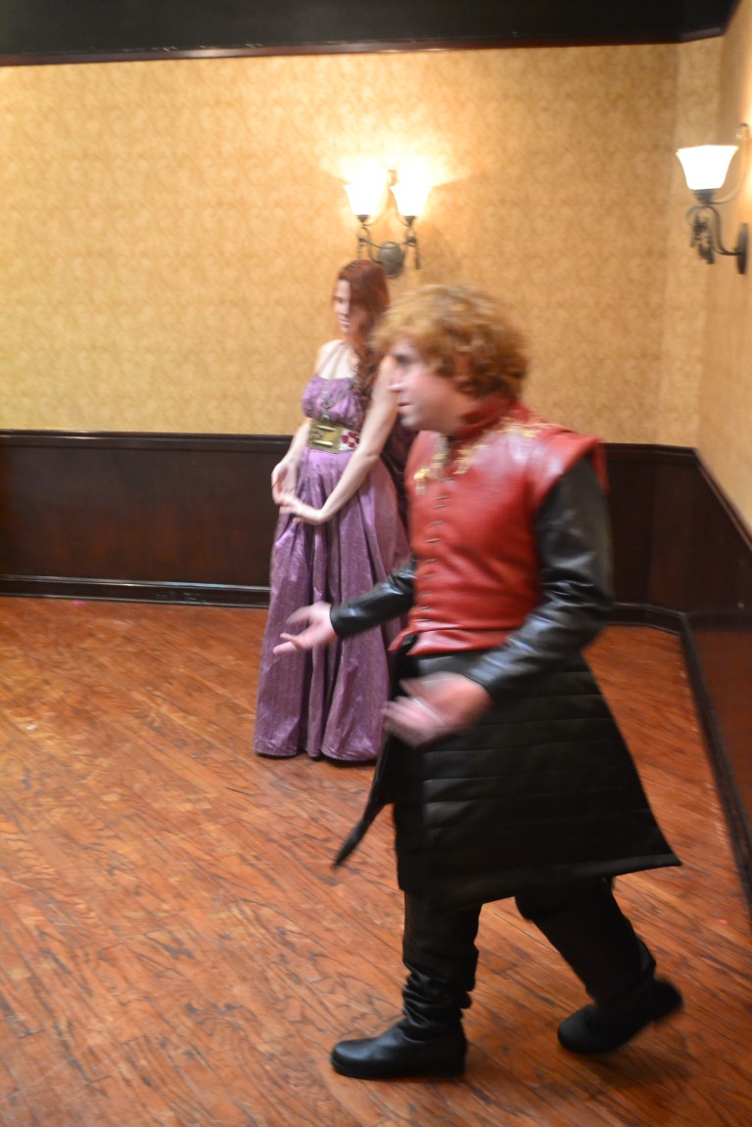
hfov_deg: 36.9
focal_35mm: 36
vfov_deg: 53.1
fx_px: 1128
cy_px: 564
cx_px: 376
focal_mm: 24
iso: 3200
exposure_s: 1/15
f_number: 4
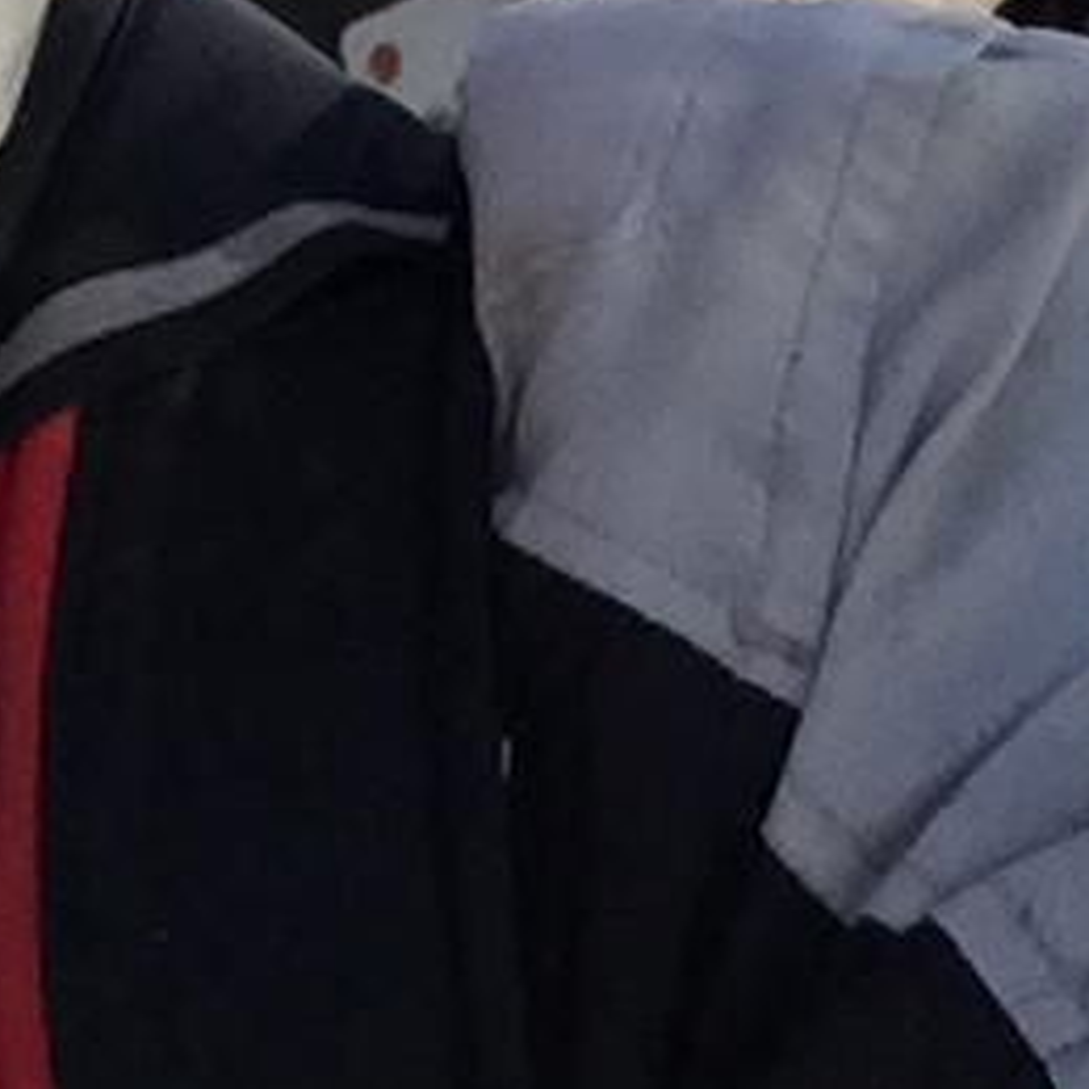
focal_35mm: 135
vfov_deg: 11.9
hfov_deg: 12.3
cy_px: -867
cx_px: 1675
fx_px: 4805
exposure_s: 1/709
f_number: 2.2
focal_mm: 2.65
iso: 32
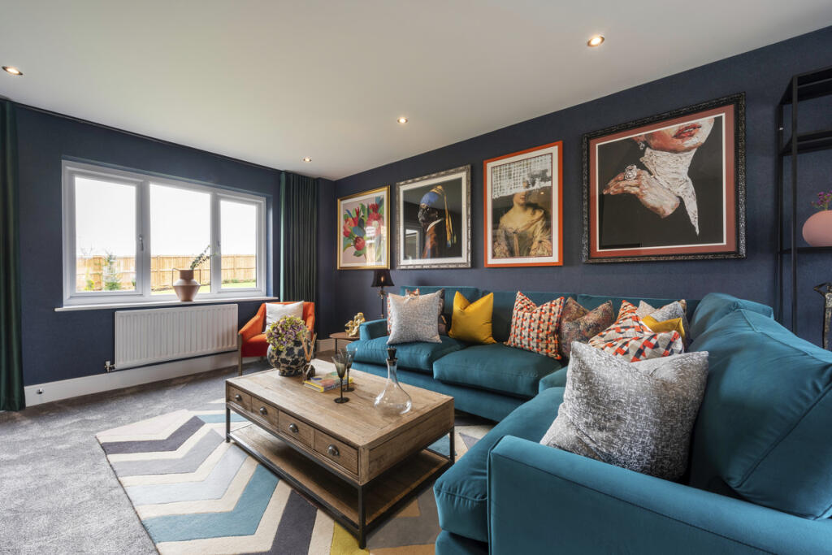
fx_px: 324
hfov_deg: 104.2
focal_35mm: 14
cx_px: 416
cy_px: 278
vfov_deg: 81.2
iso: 80
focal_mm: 14
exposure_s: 1/1.67
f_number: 16
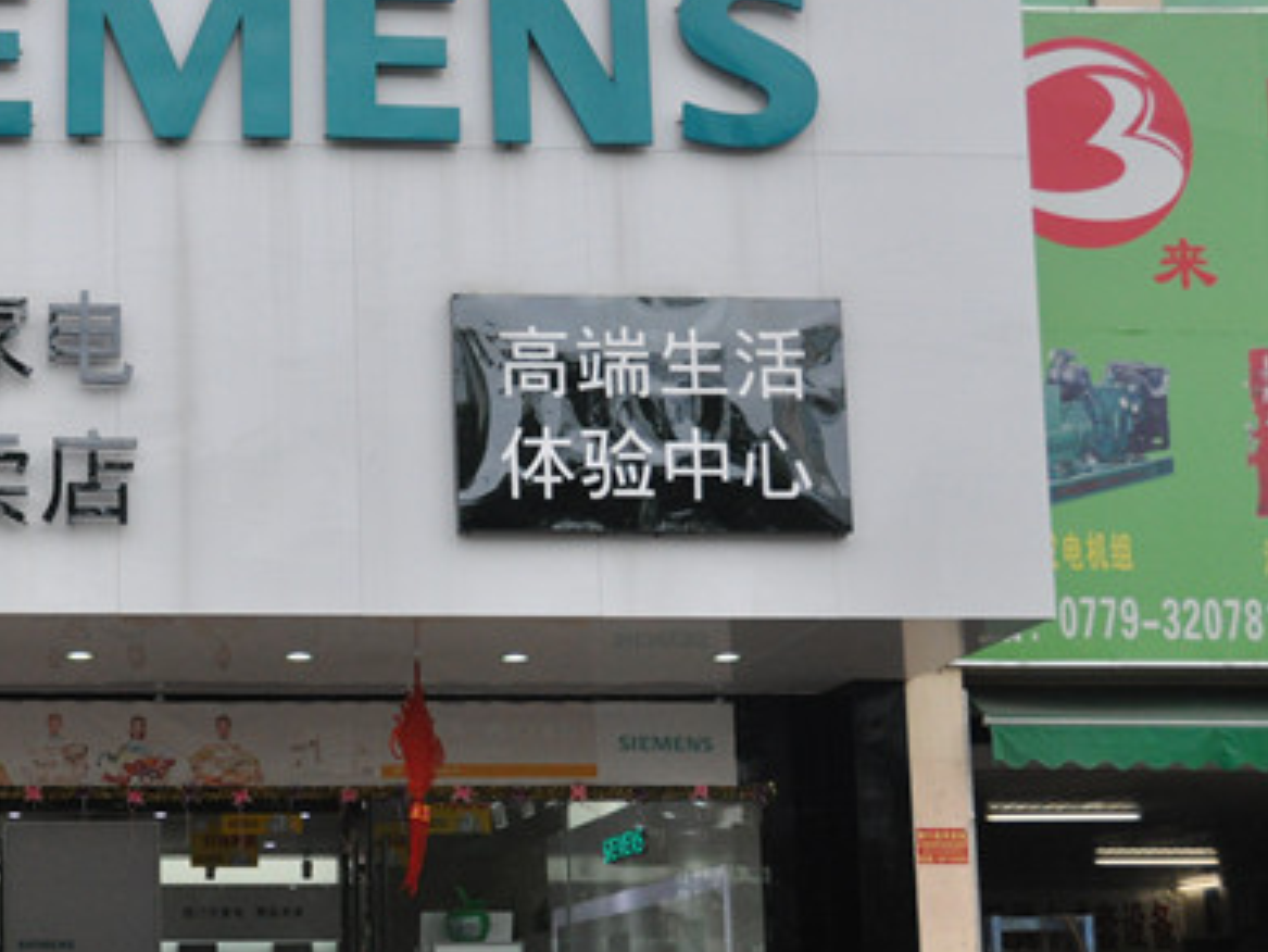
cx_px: 153
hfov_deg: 29.2
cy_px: 704
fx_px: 2345
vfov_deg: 22.7
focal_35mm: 64
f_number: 3.8
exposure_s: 1/2000
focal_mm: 24
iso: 1250
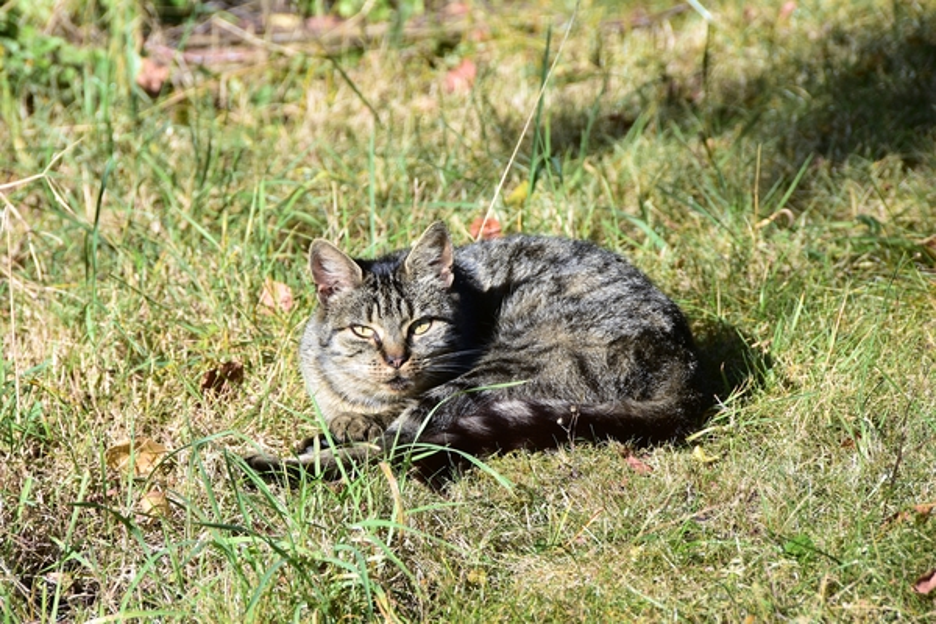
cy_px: 312
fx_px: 7799
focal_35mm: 300
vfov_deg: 4.6
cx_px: 468
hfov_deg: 6.9
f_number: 11
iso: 125
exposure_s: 1/125
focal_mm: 200
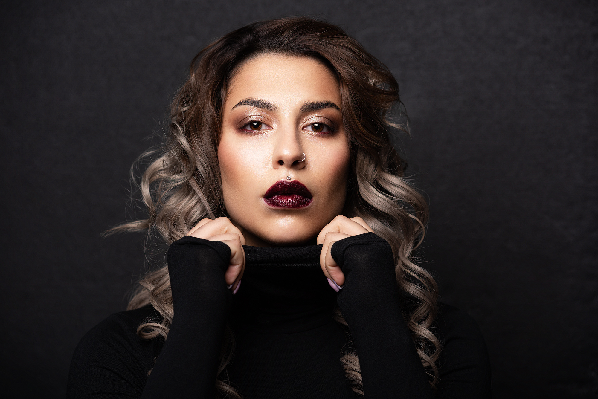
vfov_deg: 11.4
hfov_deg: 17.1
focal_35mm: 120
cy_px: 200
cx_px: 299
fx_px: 1994
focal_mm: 120
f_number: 5.6
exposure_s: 1/250
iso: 100
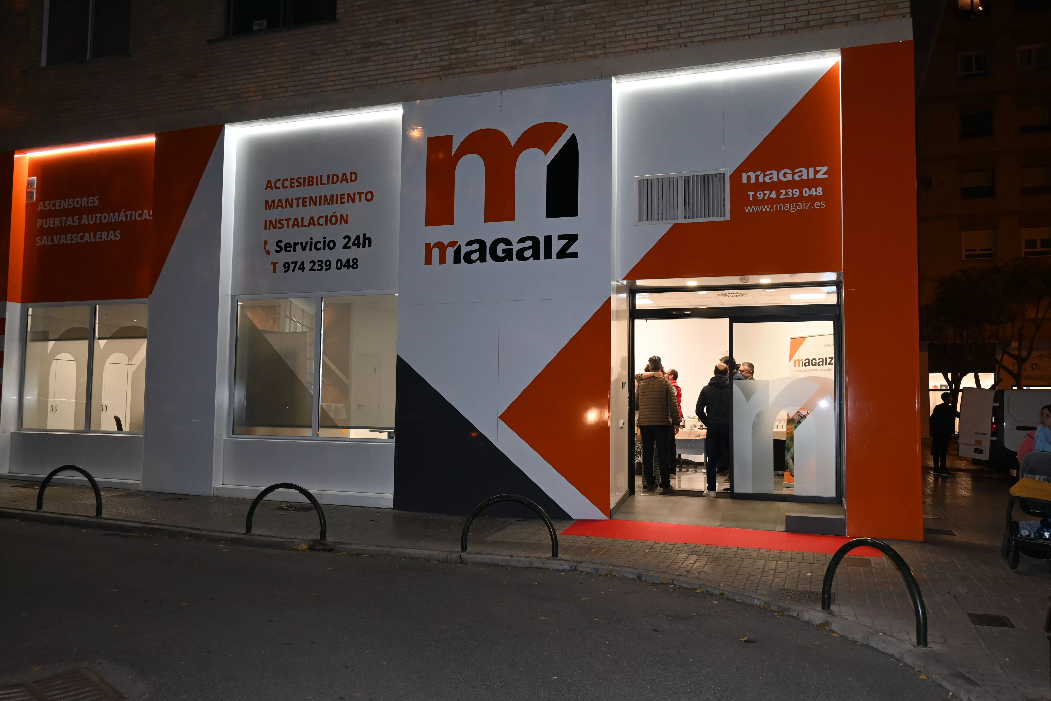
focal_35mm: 29
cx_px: 526
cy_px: 350
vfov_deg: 44.6
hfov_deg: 63.2
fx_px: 854
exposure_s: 1/60
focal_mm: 19.5
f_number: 5
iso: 800
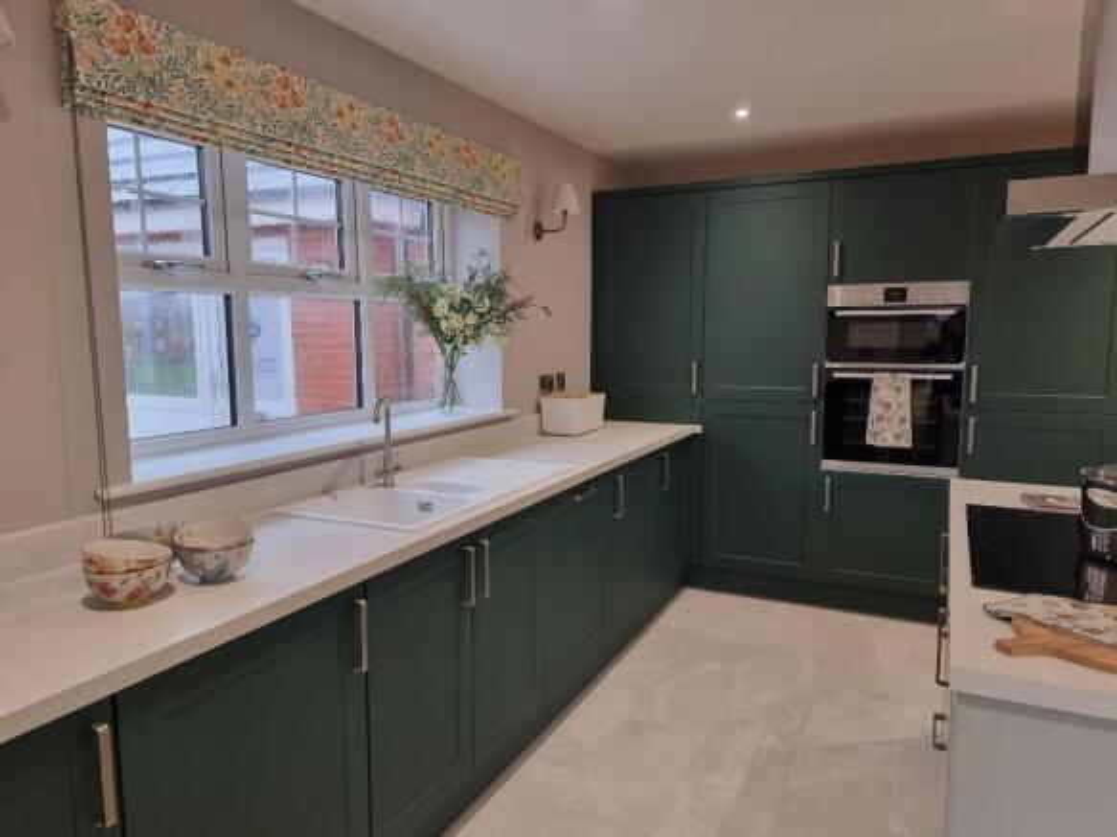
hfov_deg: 71.6
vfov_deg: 56.8
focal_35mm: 24
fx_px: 774
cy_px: 418
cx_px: 558
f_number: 1.8
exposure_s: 1/100
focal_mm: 6.7
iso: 200
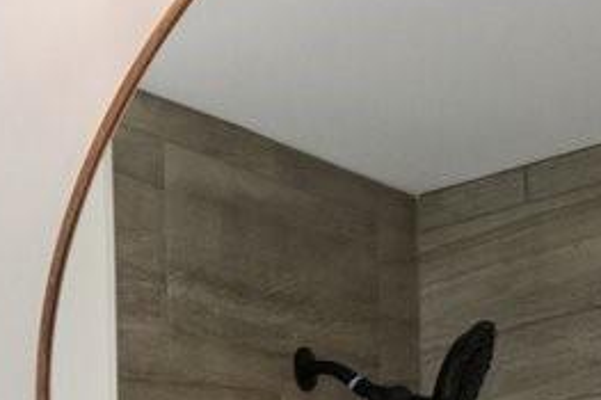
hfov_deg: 12.8
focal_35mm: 117
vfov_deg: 10.1
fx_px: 1952
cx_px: -909
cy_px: 982
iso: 100
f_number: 8
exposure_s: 1/30
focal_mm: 10
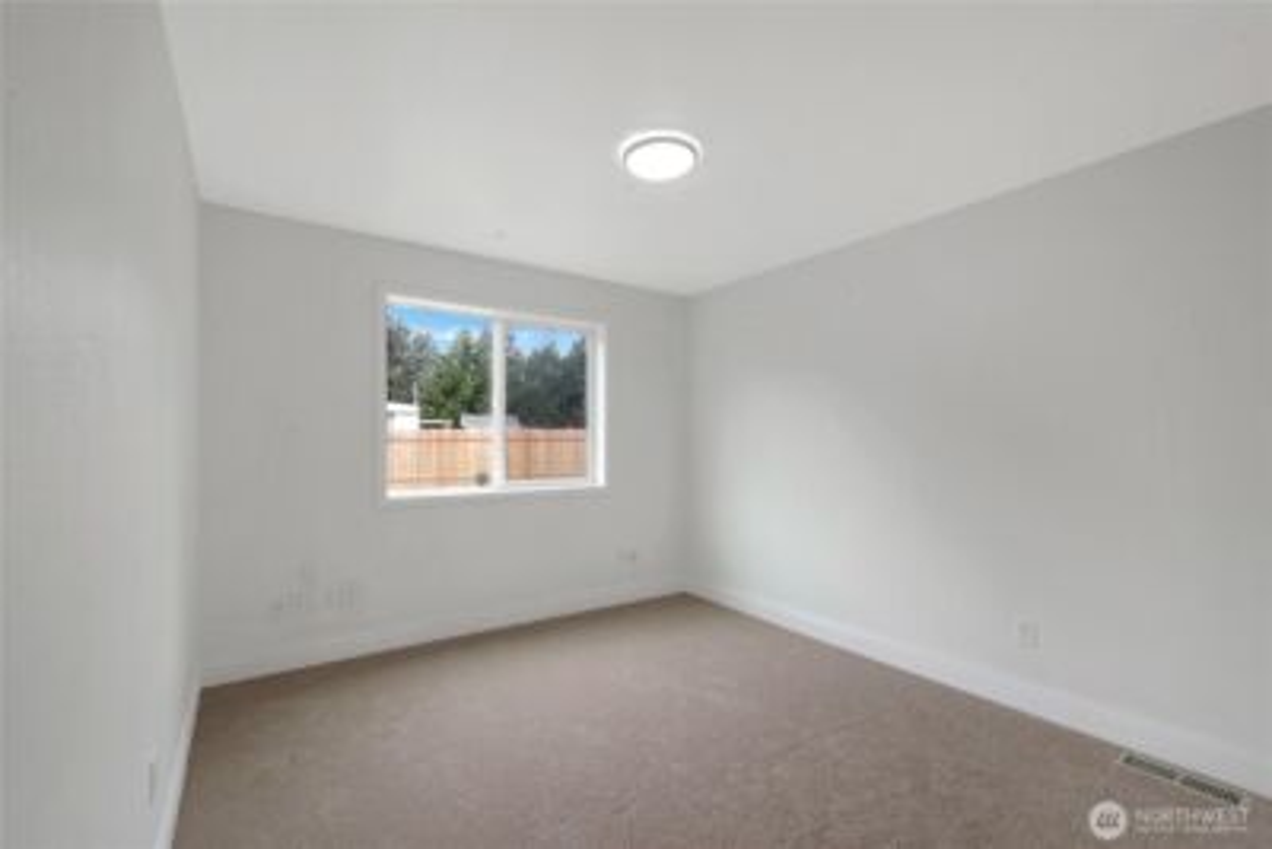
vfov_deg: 77.4
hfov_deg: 100.4
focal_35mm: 15
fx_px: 530
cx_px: 636
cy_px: 424
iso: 400
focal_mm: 15
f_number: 13
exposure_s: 1/125
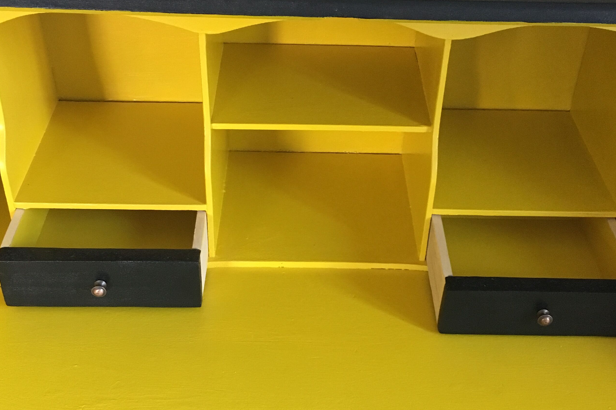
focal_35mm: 48
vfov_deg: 28.1
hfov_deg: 41.1
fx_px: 821
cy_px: 217
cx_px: 319
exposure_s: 1/25
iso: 200
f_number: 2.2
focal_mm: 4.15
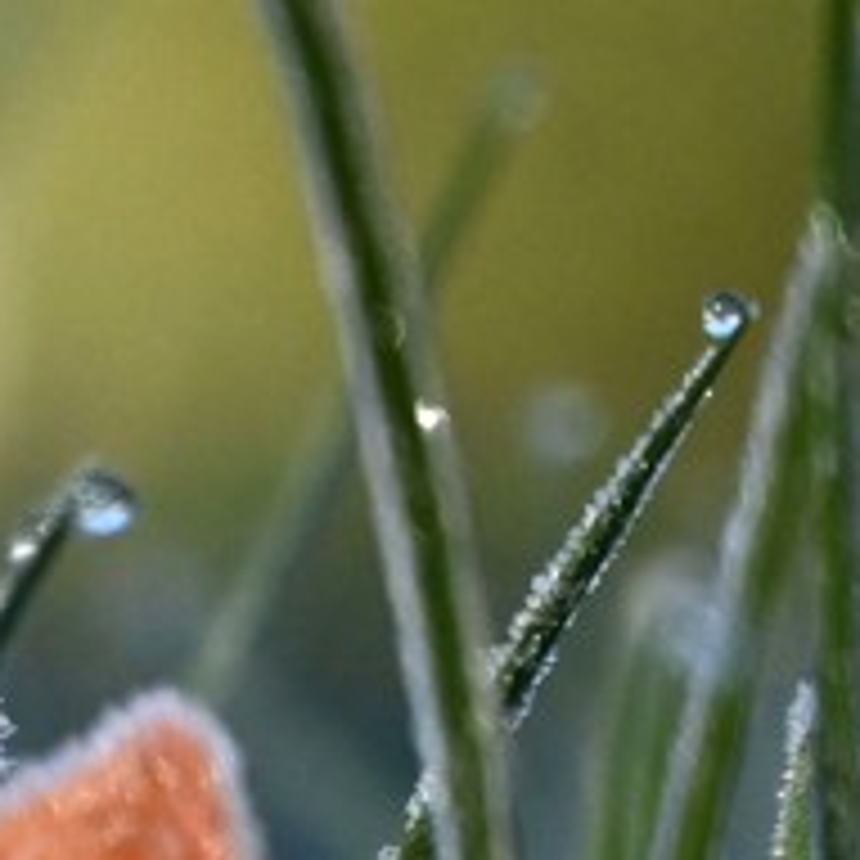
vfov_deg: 3.5
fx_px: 13998
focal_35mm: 498
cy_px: 1317
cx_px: -2035
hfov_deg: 3.4
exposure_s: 1/8000
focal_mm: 70
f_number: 4
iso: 2000
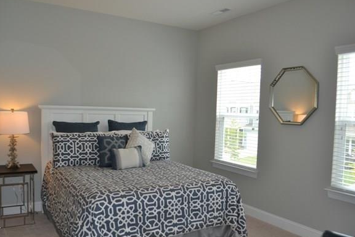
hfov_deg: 61.9
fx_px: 296
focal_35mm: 30
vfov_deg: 43.6
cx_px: 172
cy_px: 125
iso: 320
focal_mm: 18
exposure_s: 1/125
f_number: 4
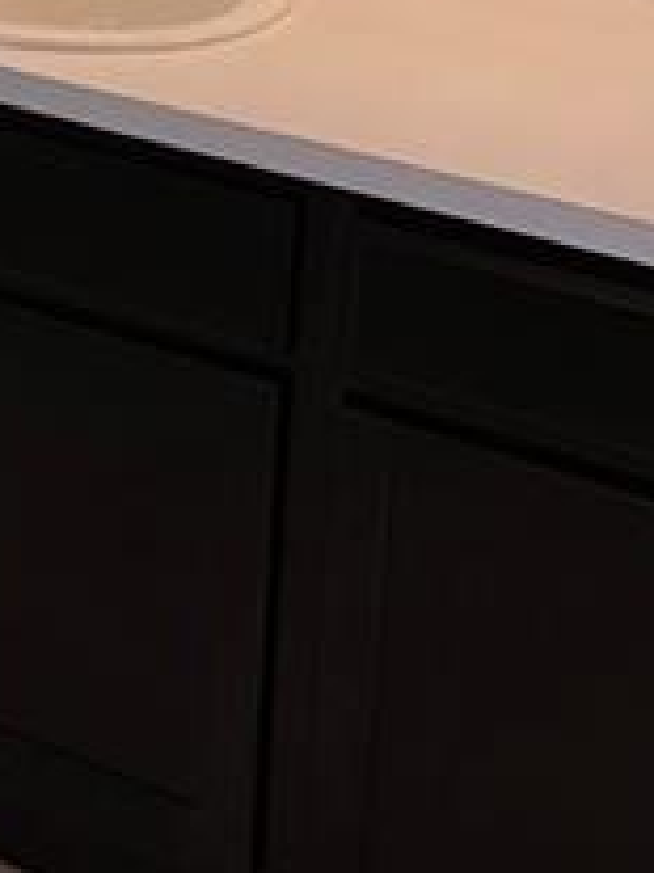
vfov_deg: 17.5
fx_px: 2623
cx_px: -519
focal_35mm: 104
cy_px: -337
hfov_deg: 12.9
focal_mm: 3.99
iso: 50
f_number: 1.8
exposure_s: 1/120
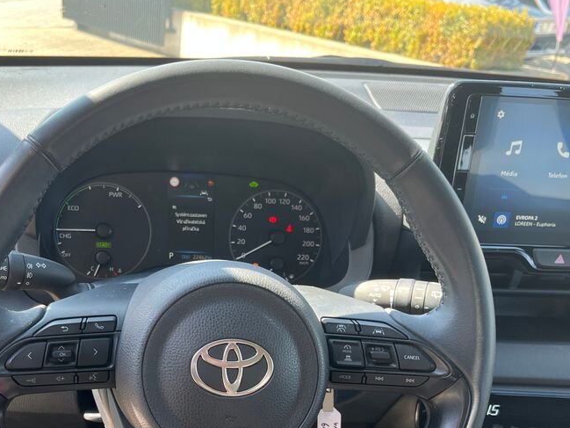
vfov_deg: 34.4
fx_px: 675
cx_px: 177
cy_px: 318
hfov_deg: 44.9
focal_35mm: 41
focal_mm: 5.1
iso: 64
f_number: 1.6
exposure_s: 1/150
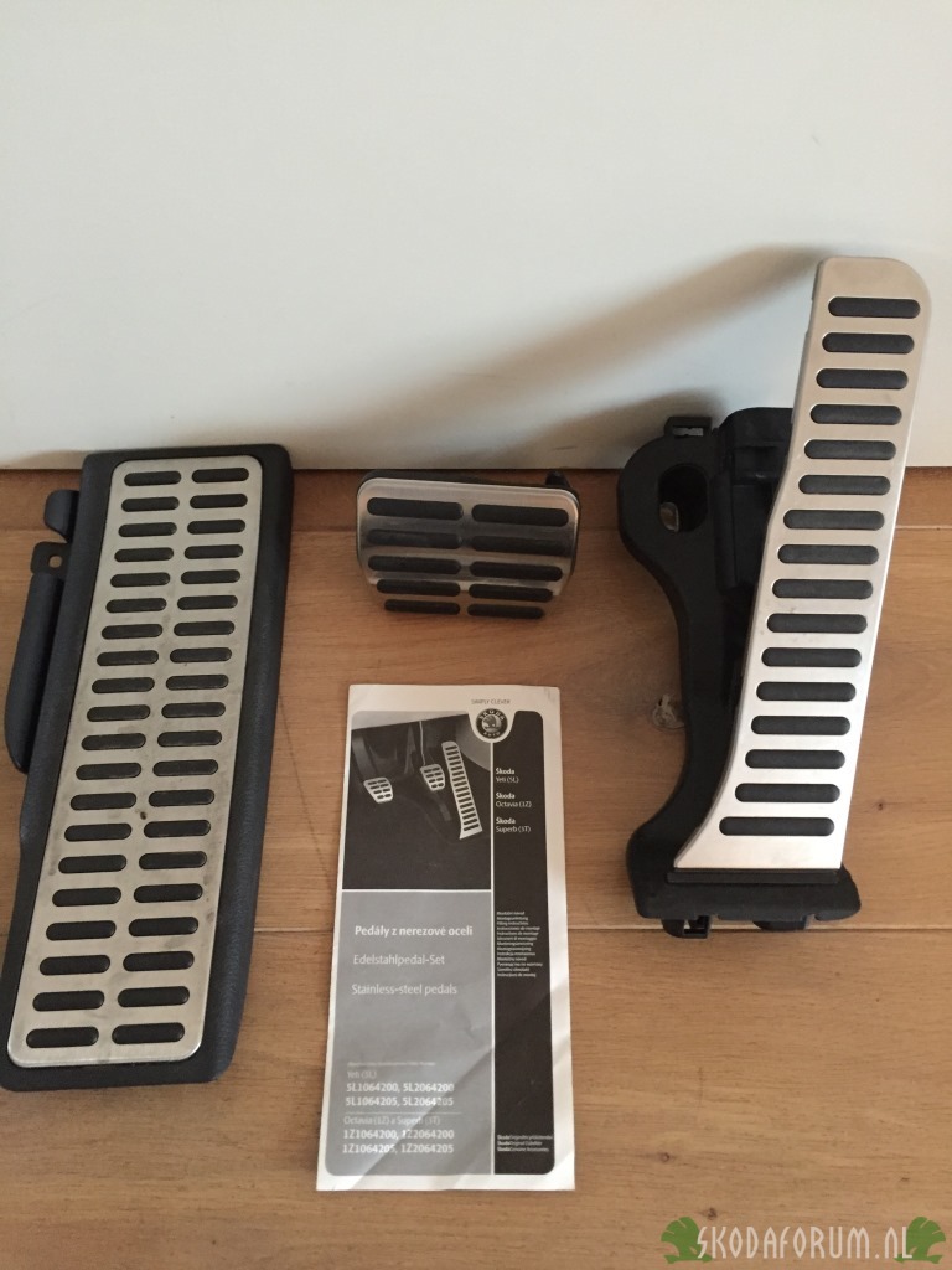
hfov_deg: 48.2
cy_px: 635
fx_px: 1063
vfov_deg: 61.7
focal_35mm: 29
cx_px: 476
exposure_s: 1/17
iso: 500
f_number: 2.2
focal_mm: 4.15
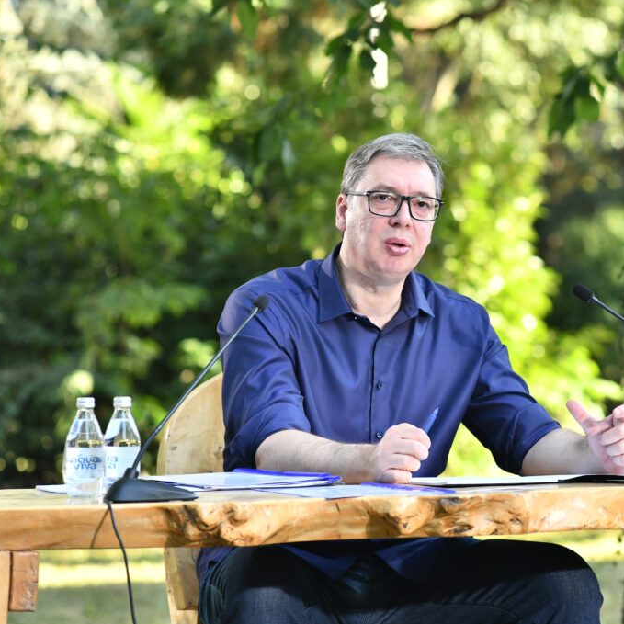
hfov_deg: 9.4
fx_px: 3793
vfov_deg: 9.4
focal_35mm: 186
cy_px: 312
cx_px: 435
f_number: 5.6
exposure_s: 1/800
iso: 1600
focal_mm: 145
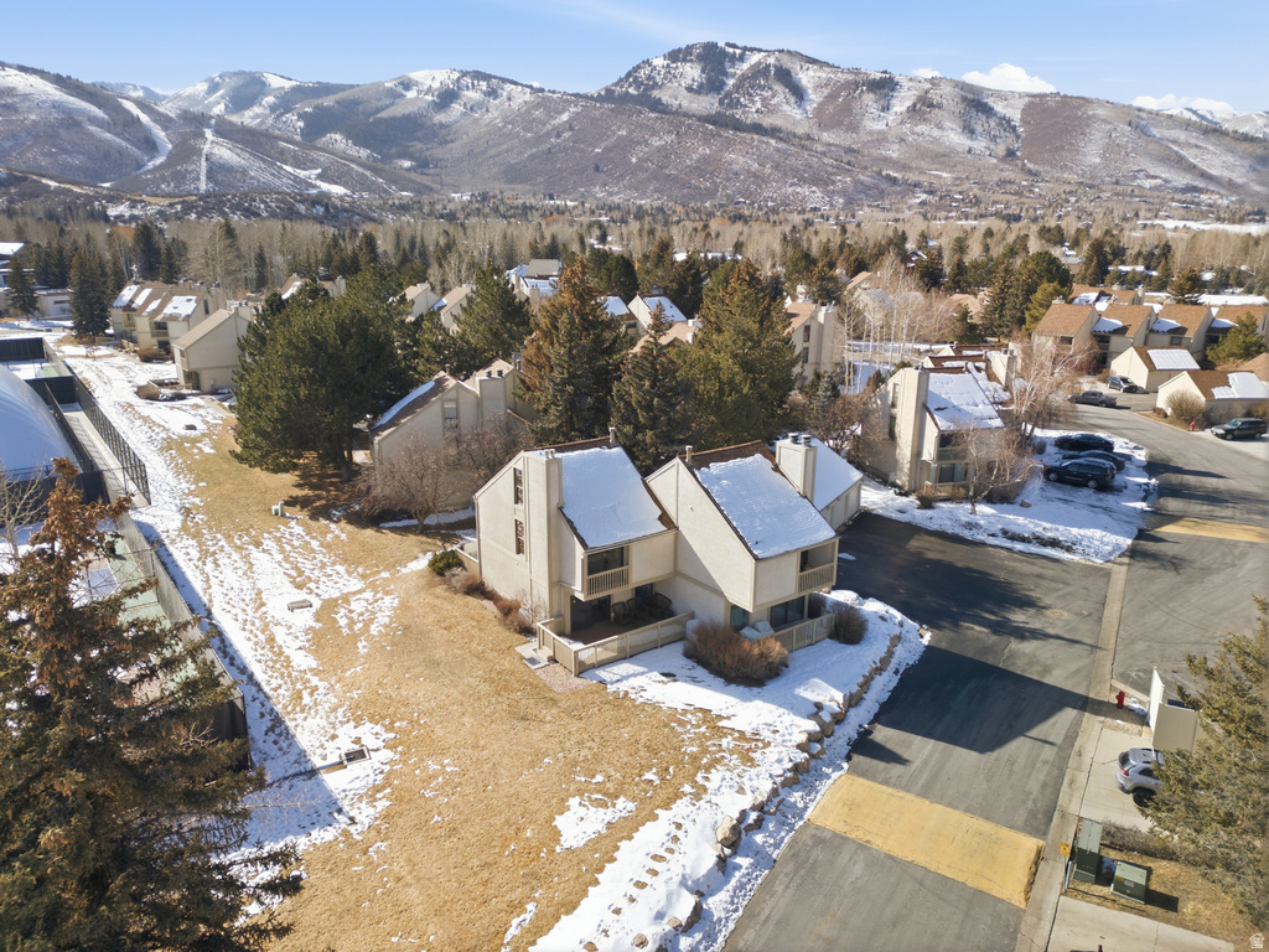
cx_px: 634
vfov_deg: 56.8
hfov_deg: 71.6
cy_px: 476
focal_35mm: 24
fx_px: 880
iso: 200
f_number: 1.7
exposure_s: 1/1500
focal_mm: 6.7
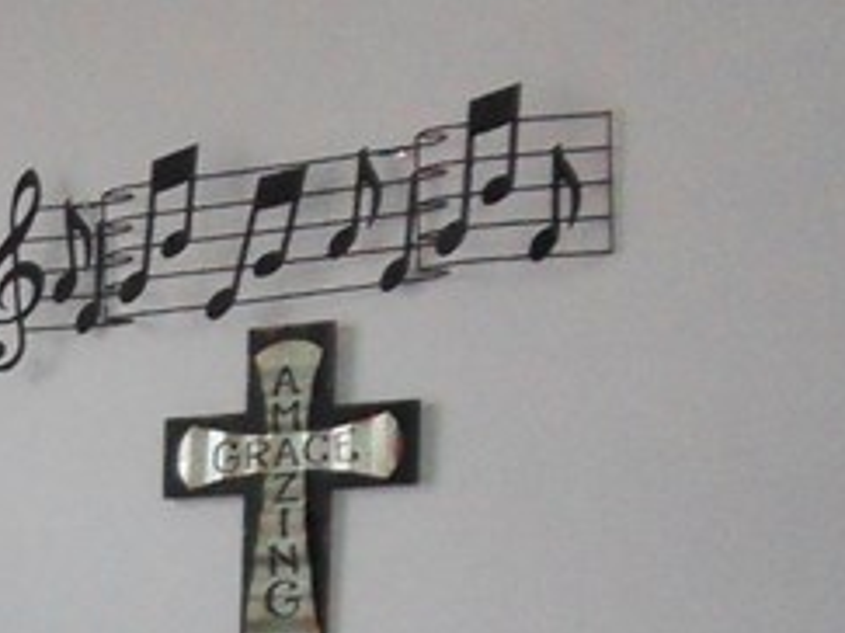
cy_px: 883
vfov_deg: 13.9
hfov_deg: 15.8
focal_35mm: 101
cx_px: -789
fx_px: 2464
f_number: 3.3
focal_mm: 4.2
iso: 400
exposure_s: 1/45
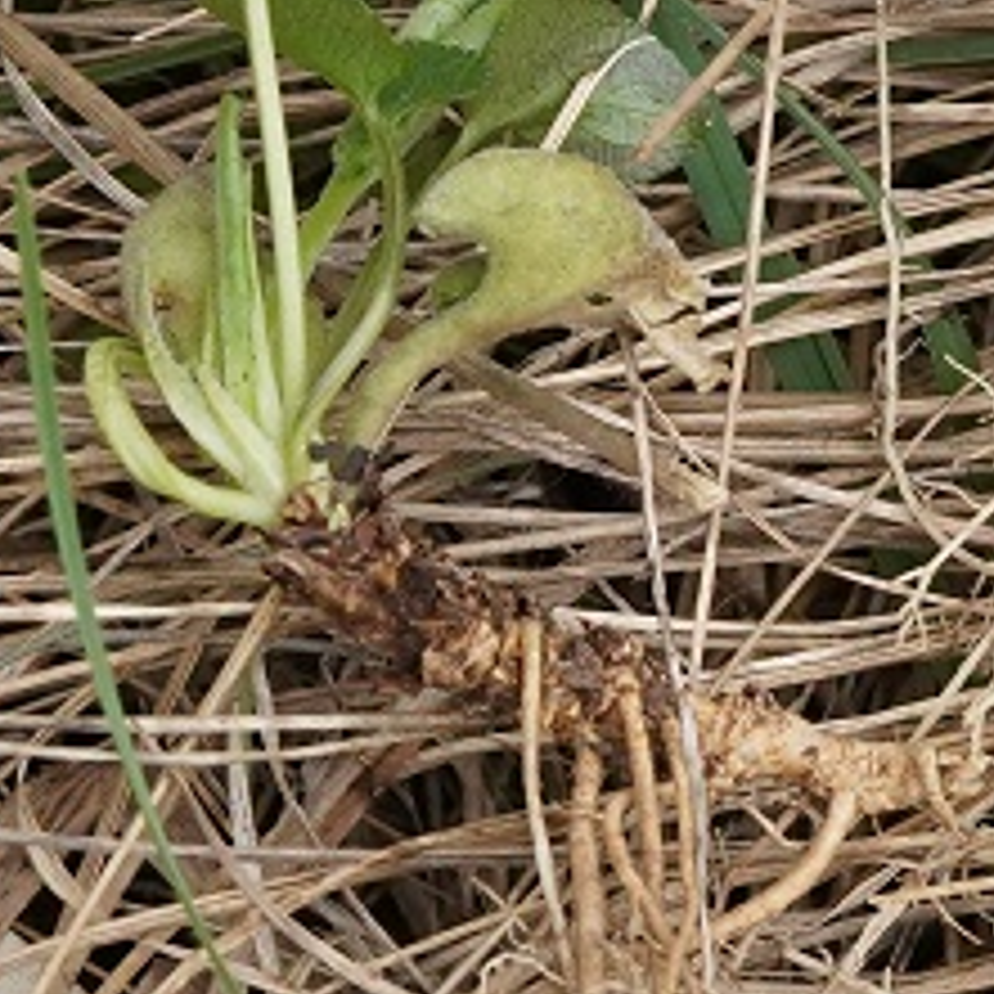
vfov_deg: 3.4
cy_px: 85
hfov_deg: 3.3
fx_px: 16861
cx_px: 2442
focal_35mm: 519
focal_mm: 90
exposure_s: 1/250
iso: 1250
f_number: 9
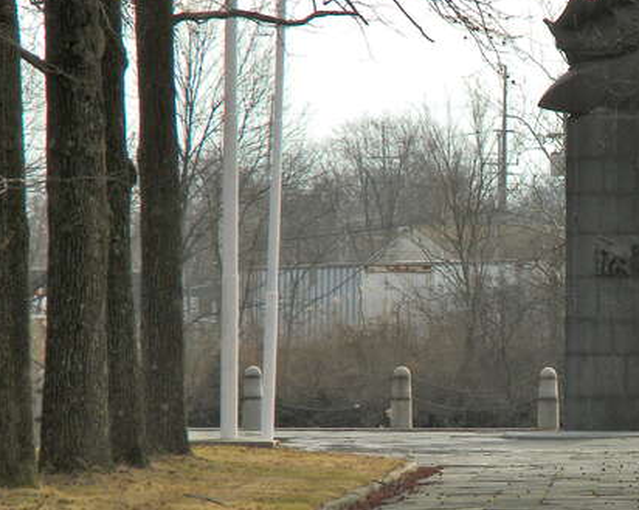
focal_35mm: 493
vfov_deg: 3.1
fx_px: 9317
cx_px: 555
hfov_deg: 3.9
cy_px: 305
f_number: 5.3
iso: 64
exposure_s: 1/262
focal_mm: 46.2
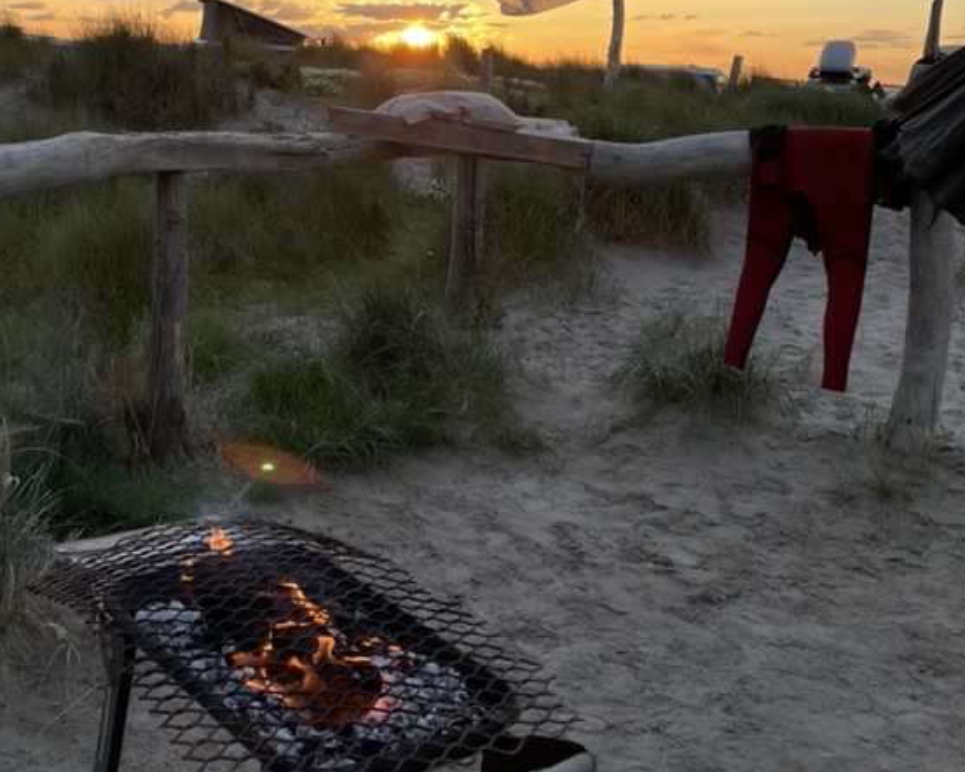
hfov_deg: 39.2
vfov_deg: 31.8
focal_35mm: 47
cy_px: 260
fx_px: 1342
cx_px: 333
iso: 32
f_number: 1.6
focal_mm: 4.2
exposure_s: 1/636
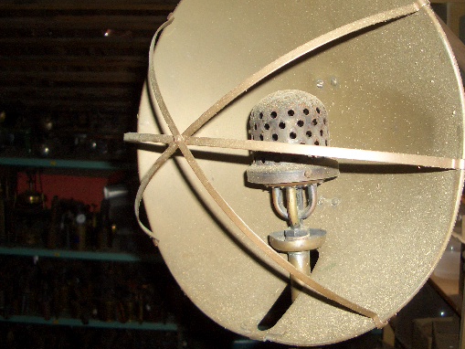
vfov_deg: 32.8
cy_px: 141
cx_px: 263
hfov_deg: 42.8
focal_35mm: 44
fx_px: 591
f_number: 2.6
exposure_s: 1/60
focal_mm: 5.8
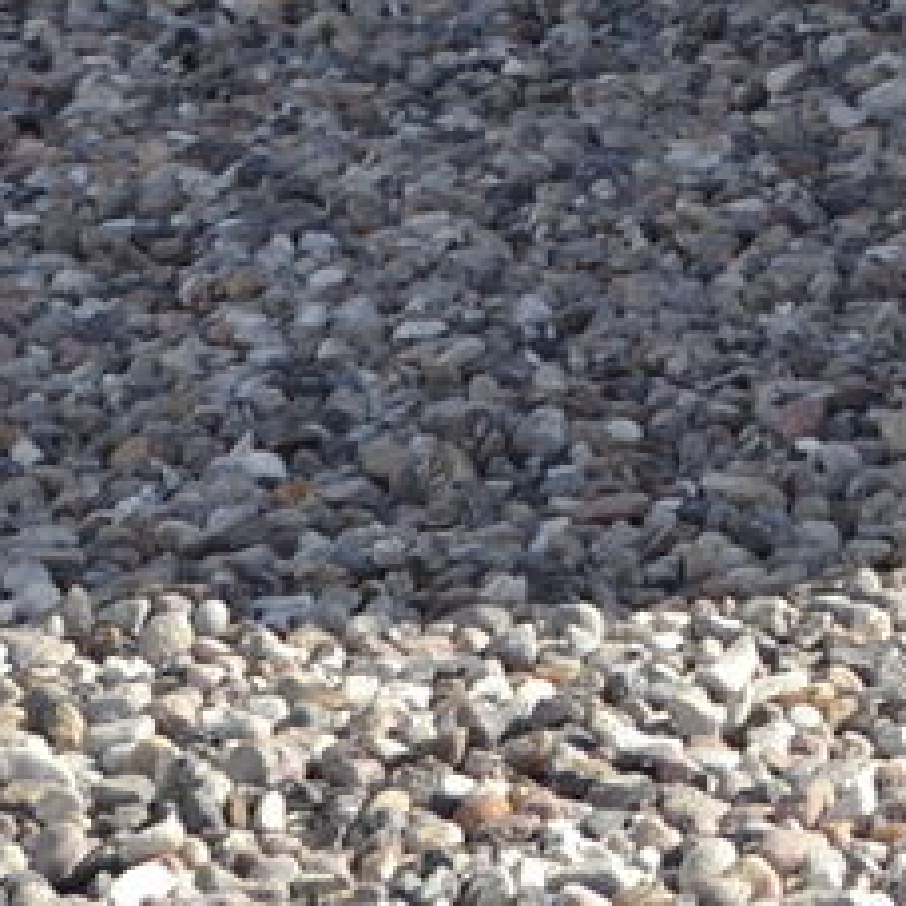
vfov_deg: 5.9
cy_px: -1574
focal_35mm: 279
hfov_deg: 5.9
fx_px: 8262
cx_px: 2519
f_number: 7.1
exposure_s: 1/250
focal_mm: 26
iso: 100
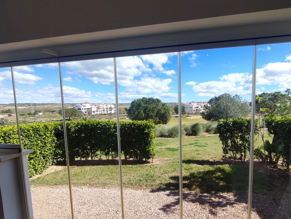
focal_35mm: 20
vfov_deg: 65.7
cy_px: 125
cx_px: 159
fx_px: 168
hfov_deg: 81.5
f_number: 2.2
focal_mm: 1.65
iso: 50
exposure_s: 1/899
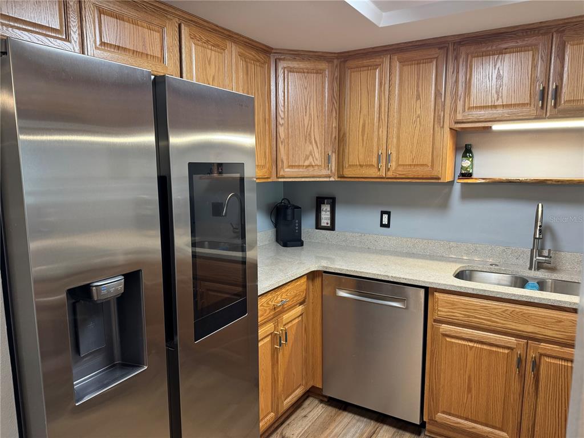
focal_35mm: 24
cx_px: 292
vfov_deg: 56.8
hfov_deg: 71.6
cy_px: 219
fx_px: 405
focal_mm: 6.76
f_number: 1.78
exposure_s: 1/60
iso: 250
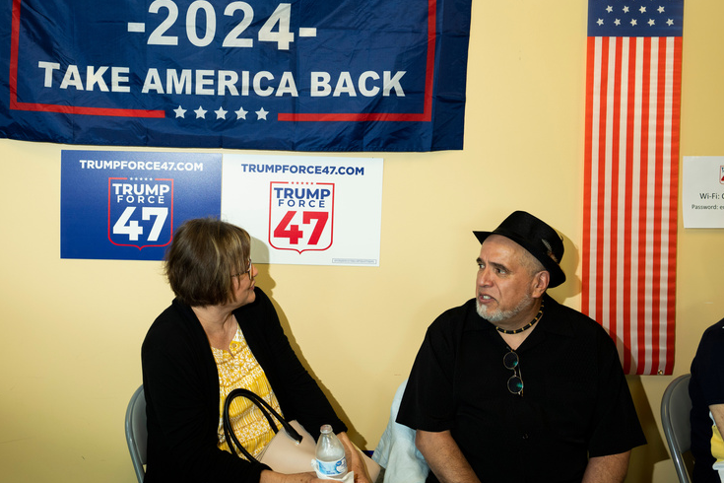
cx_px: 264
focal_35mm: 39
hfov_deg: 49.0
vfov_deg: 33.9
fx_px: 784
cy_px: 160
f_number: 5.6
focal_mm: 28
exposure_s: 1/80
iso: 400
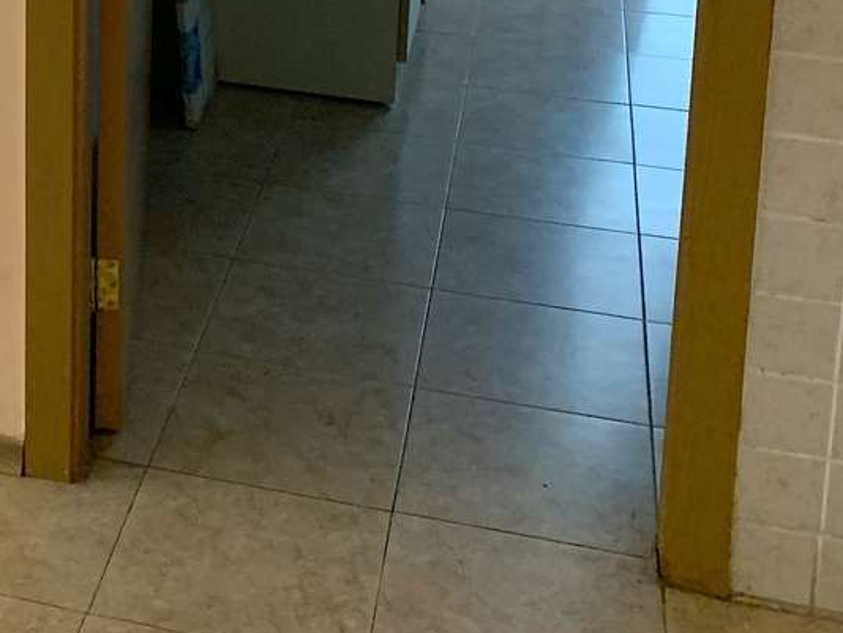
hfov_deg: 24.8
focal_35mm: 73
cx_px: -81
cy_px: -187
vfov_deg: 18.8
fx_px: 1779
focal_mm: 4.25
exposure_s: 1/60
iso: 320
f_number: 1.8
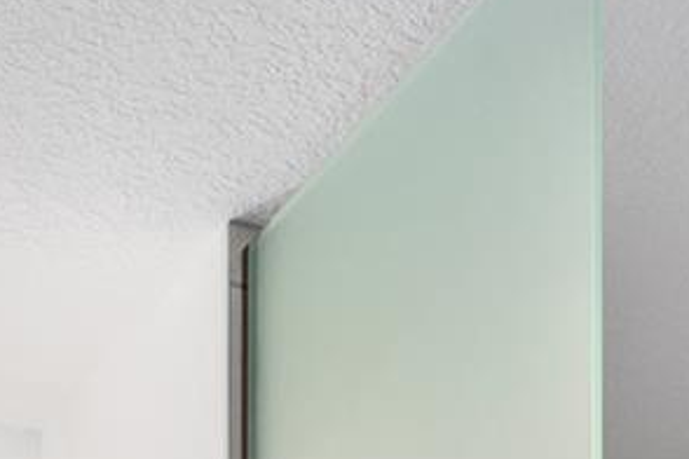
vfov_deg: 11.8
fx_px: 1686
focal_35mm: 88
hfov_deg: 22.3
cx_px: 23
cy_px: 1180
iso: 320
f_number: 8
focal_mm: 16.2
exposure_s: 1/20
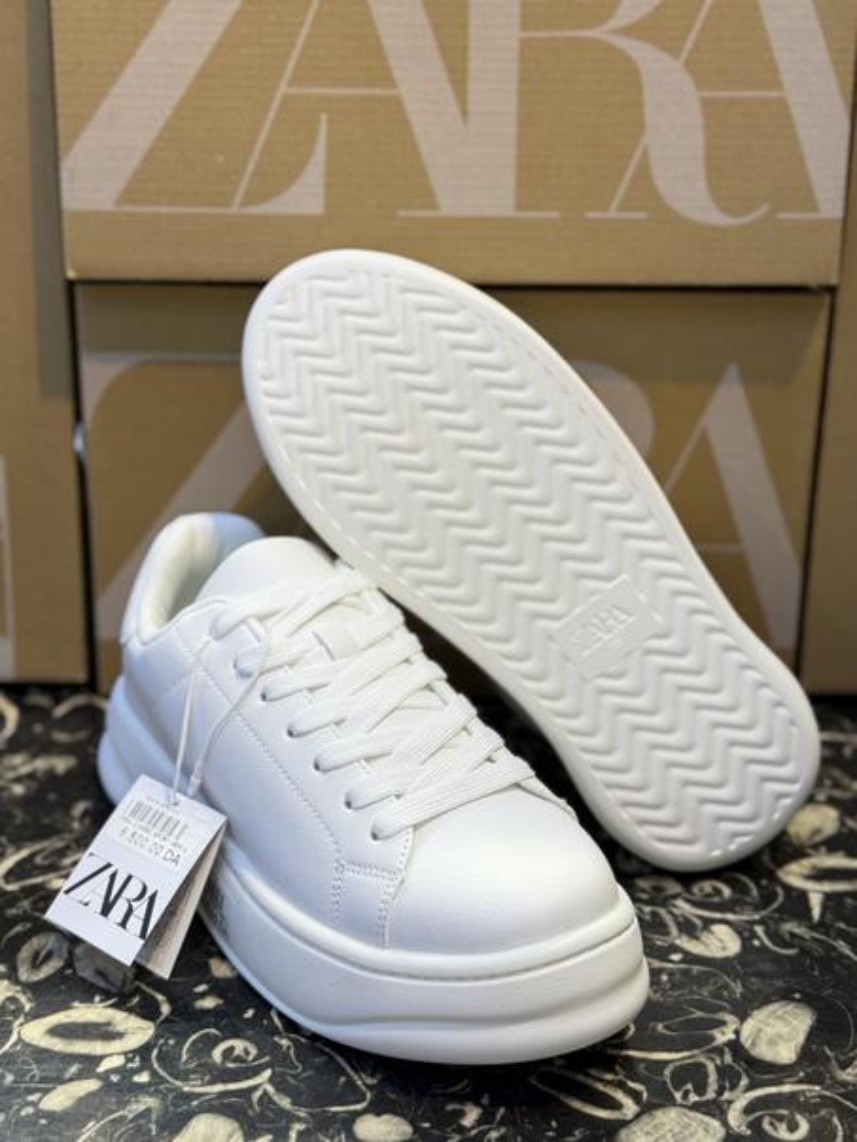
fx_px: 1584
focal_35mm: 48
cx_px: 428
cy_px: 571
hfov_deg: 30.3
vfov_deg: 39.7
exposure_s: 1/188
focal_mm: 6.76
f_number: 1.78
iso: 64
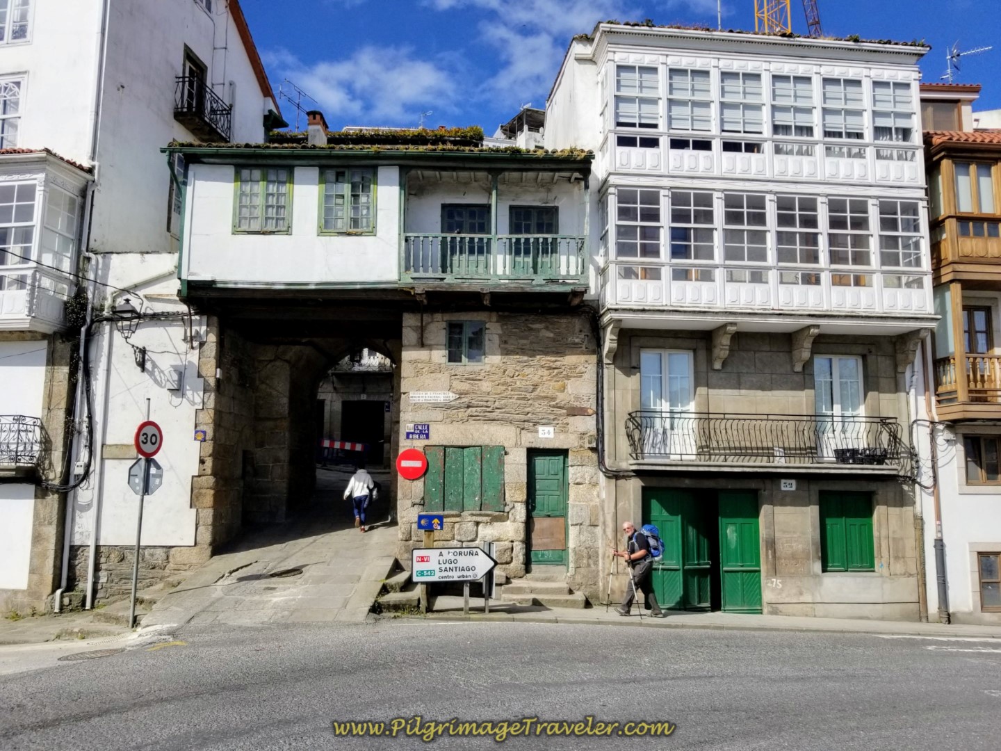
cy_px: 376
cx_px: 500
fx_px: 752
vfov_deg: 53.1
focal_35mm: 26
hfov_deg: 67.3
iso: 50
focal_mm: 4.3
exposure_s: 1/3816
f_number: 1.7
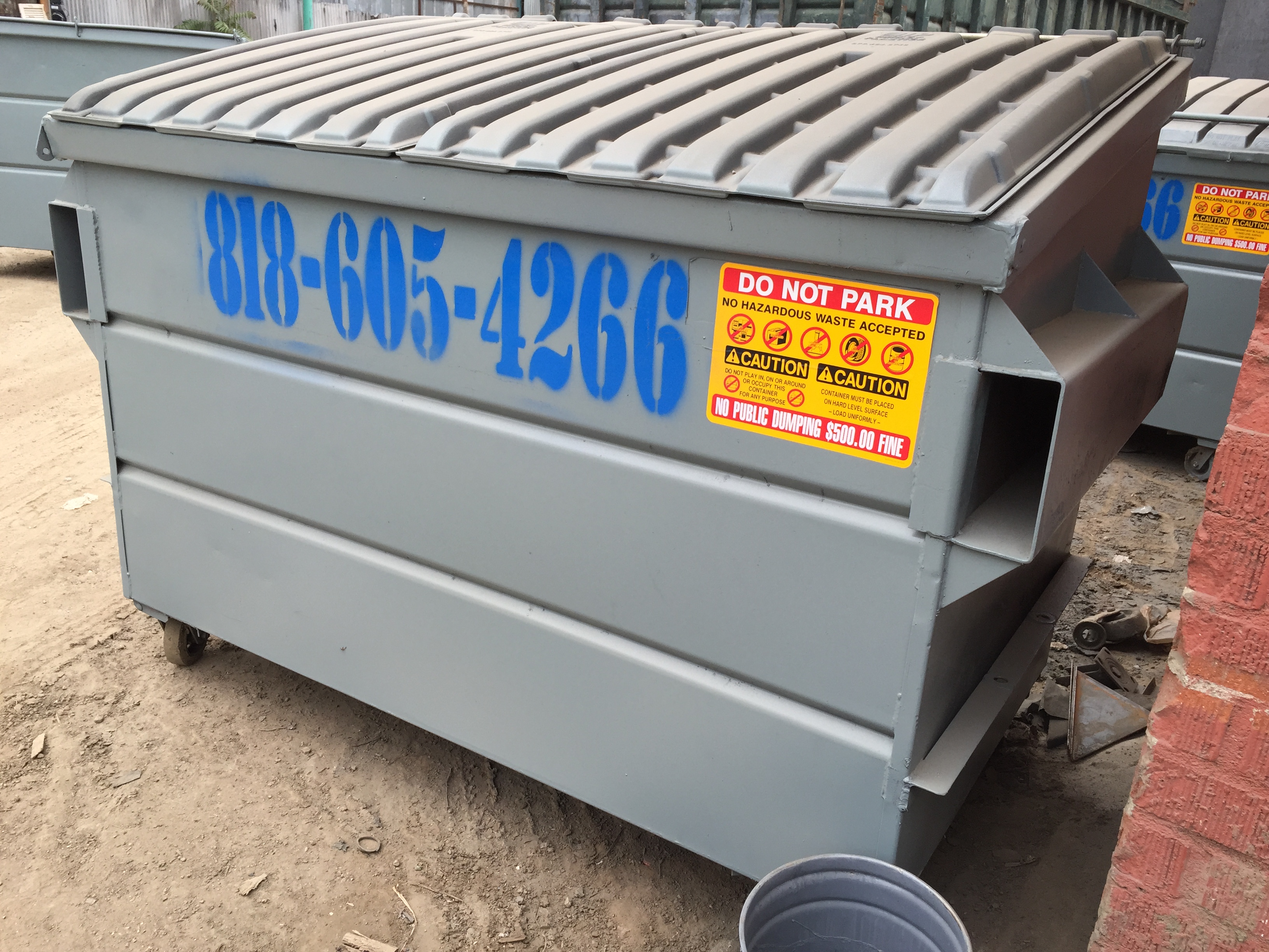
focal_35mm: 29
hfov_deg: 61.7
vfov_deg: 48.2
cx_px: 634
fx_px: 1063
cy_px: 476
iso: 32
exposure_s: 1/273
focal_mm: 4.15
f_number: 2.2
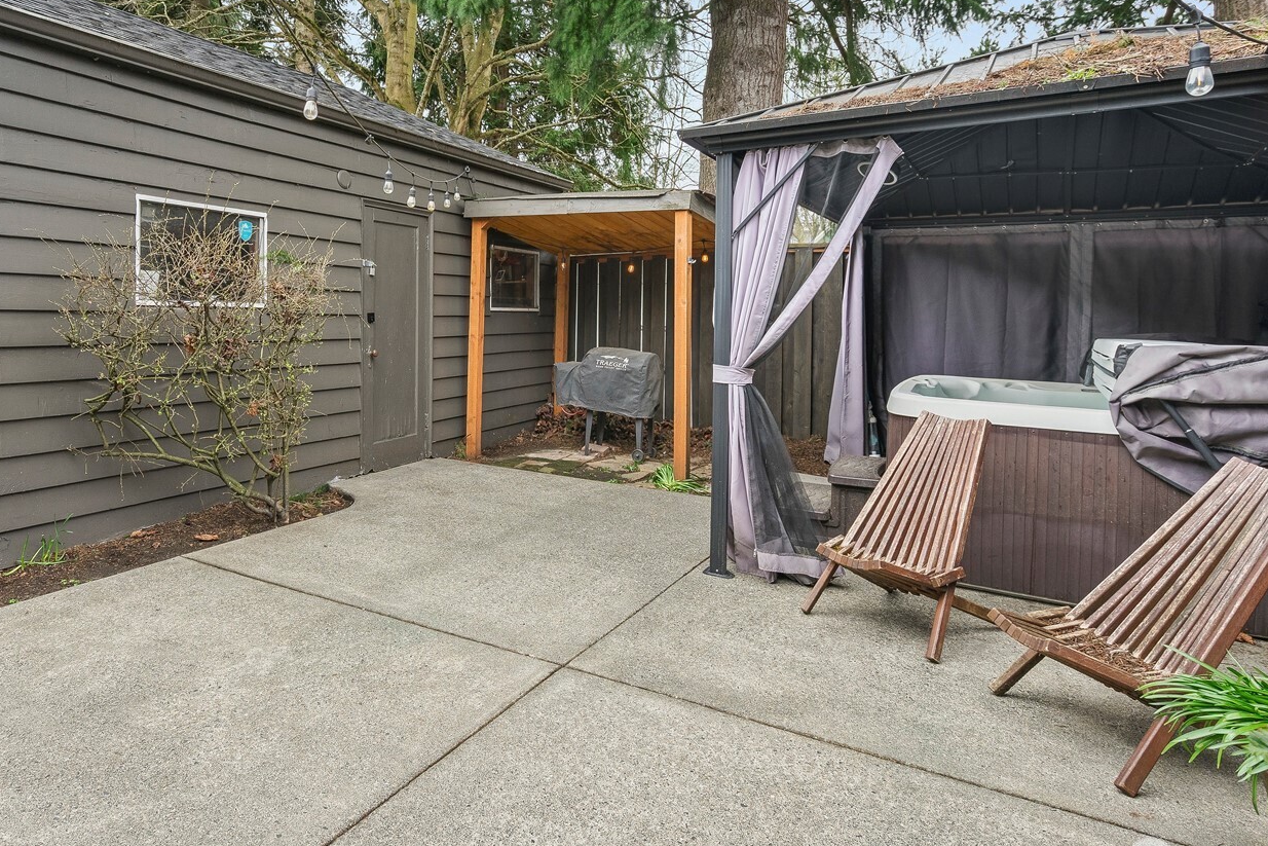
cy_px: 321
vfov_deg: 56.6
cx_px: 503
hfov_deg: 77.6
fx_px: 775
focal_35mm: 22
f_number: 6.3
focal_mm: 16
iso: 500
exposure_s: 1/80
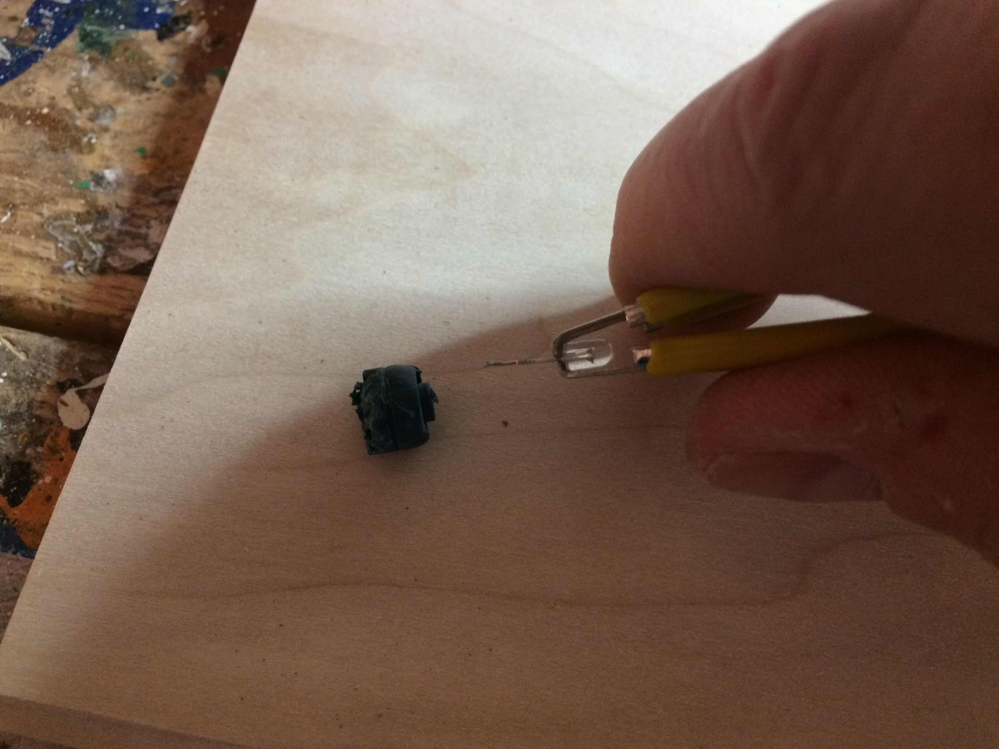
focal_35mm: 29
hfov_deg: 61.7
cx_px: 500
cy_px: 374
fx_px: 837
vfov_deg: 48.2
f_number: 2.2
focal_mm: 4.15
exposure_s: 1/30
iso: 250
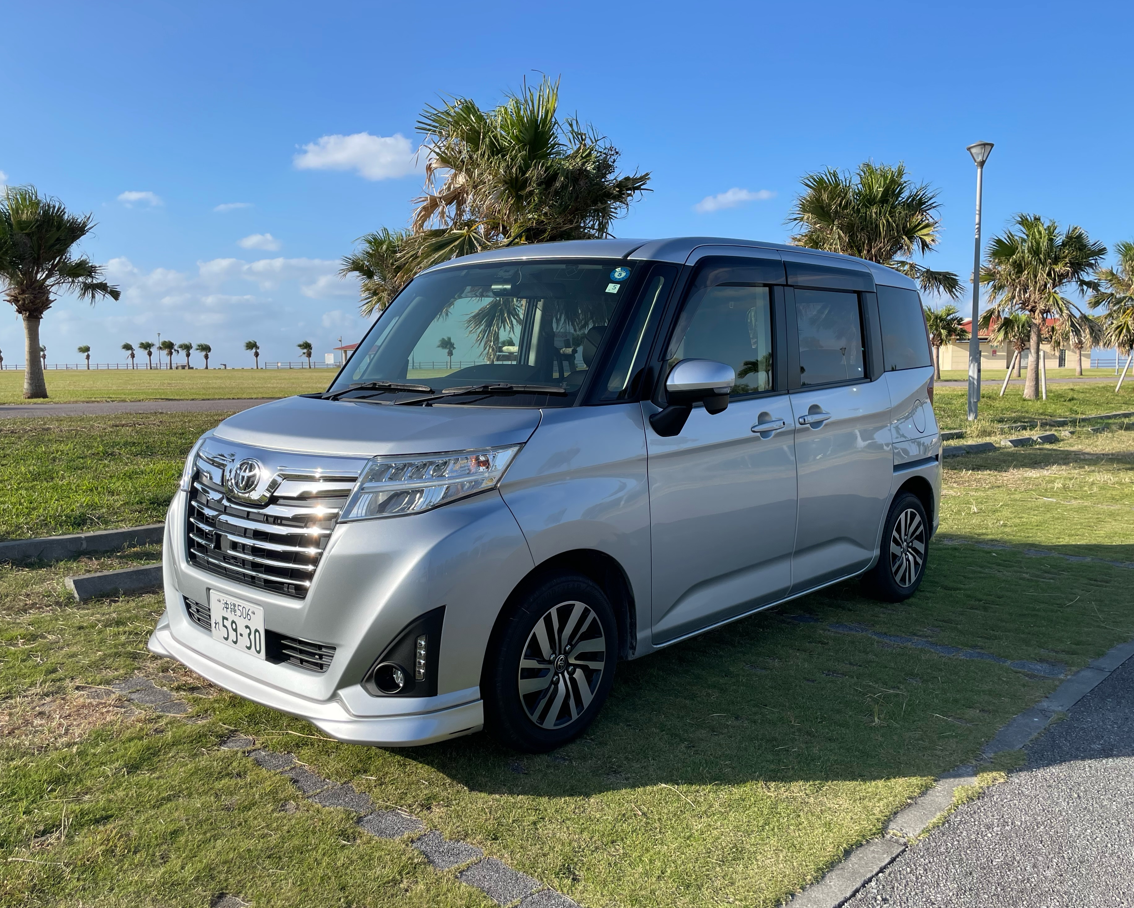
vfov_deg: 51.5
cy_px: 448
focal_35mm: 28
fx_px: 940
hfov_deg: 62.2
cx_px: 580
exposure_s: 1/2882
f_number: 1.6
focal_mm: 4.2
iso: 32
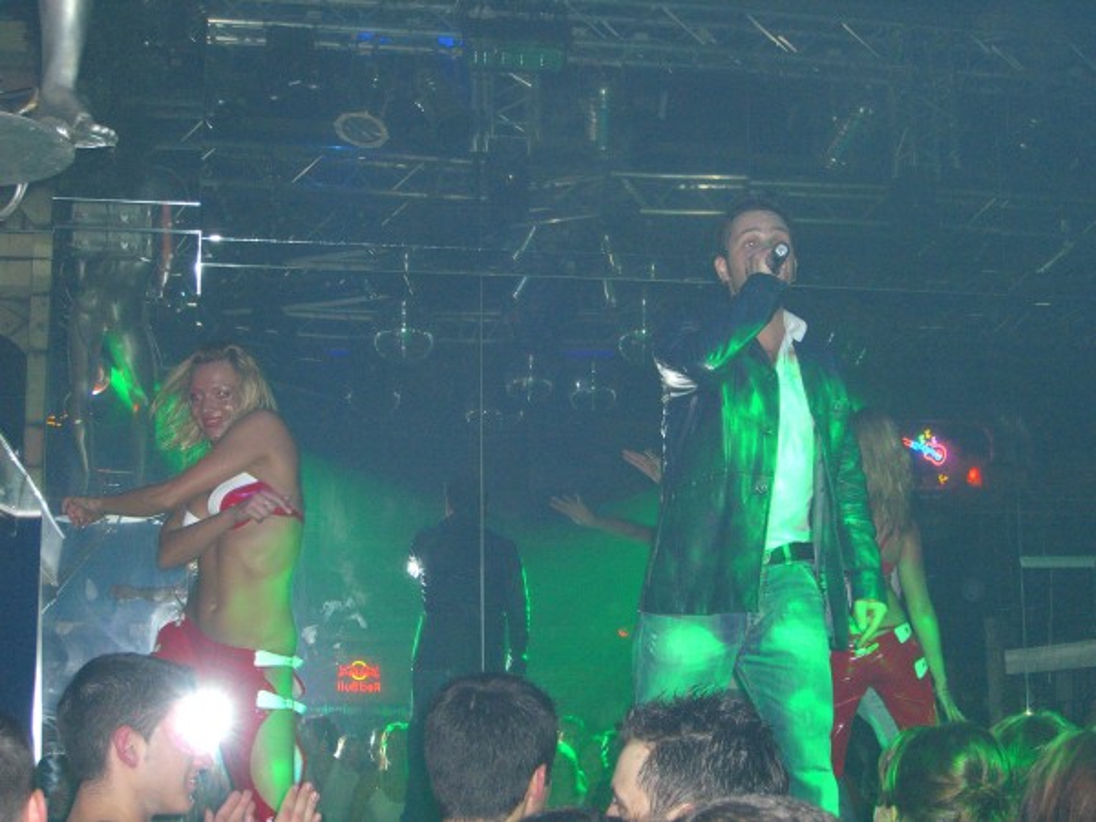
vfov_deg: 25.7
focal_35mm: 57
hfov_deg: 33.8
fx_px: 1805
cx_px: 548
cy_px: 411
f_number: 3.6
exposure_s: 1/60
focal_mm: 11.8
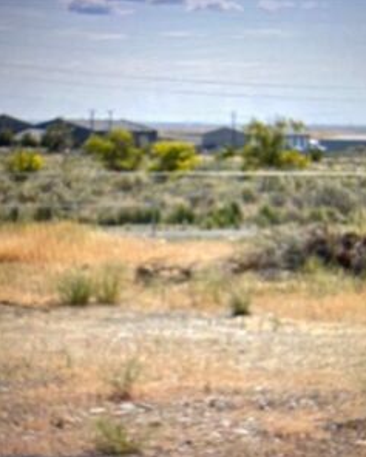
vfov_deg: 54.2
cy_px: 228
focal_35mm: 33
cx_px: 207
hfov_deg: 44.5
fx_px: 447
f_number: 1.6
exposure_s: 1/121
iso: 100
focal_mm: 5.1
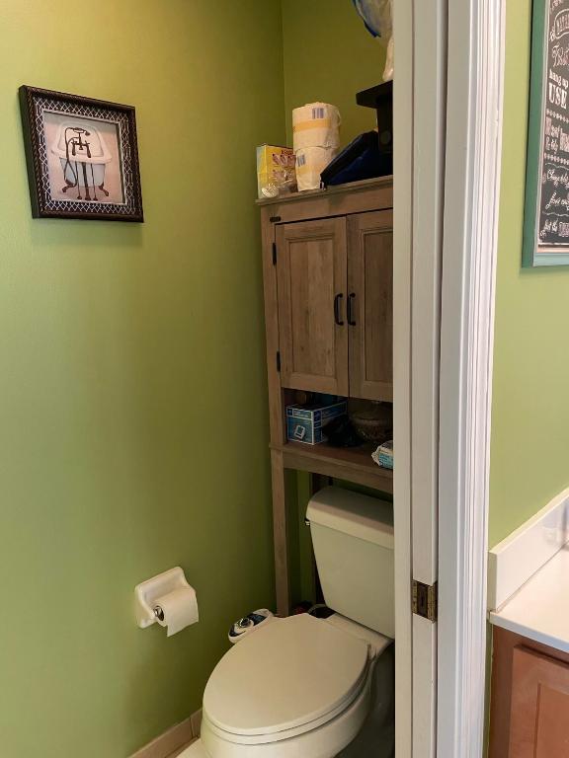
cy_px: 379
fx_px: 570
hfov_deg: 53.1
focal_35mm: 26
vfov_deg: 67.3
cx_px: 284
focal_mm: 4.2
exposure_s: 1/60
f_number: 1.6
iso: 160
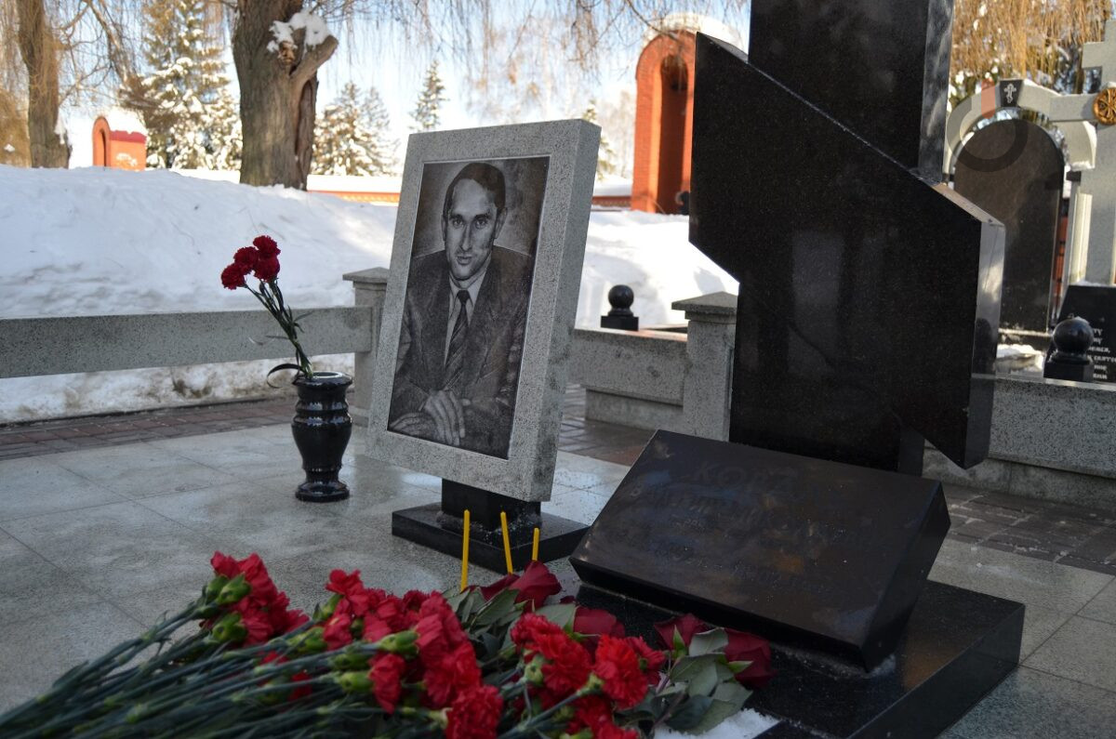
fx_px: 928
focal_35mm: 30
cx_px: 558
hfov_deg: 62.0
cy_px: 370
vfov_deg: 43.4
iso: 250
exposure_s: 1/1000
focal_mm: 20
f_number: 3.5
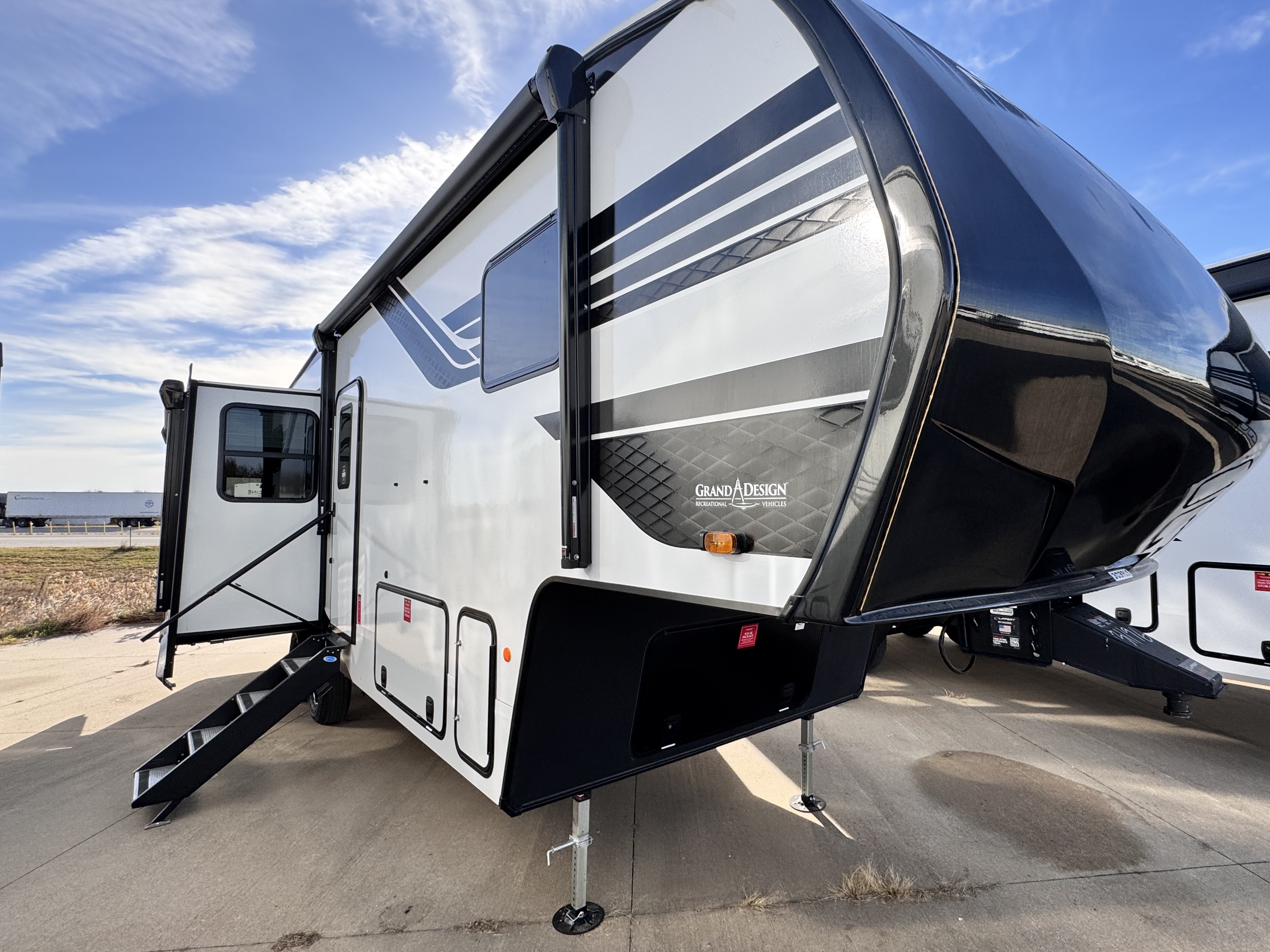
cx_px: 717
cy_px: 477
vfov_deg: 74.7
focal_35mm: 17
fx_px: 624
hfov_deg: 90.5
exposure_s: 1/1094
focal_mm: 2.22
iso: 50
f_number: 2.2
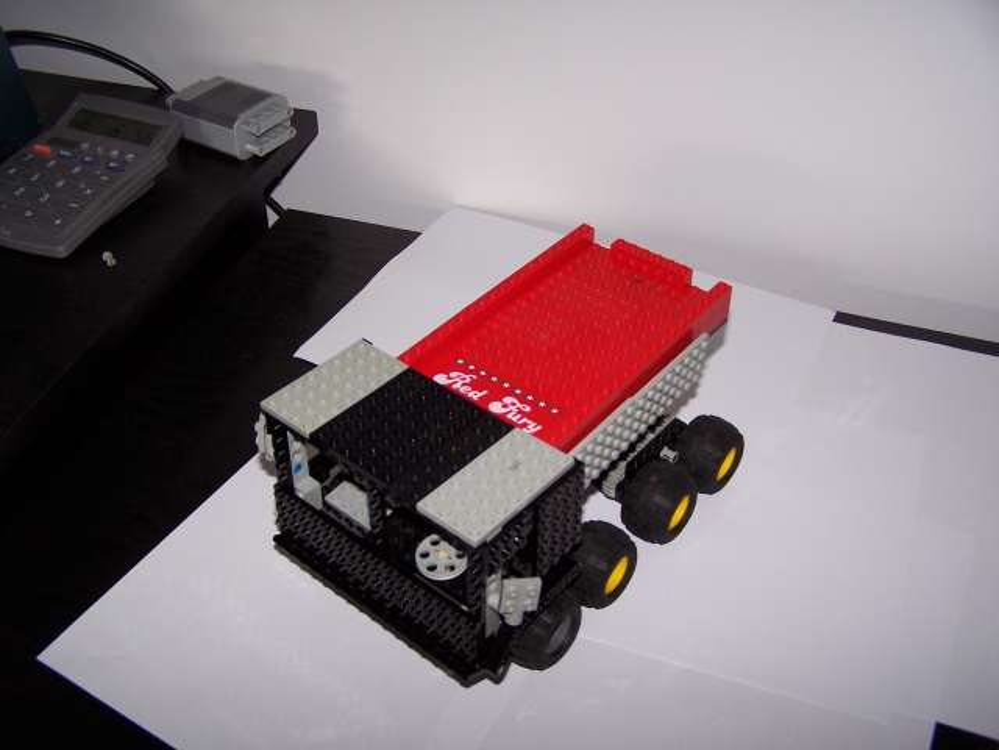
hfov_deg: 49.0
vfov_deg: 37.7
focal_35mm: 38
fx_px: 1097
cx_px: 500
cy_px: 375
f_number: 2.8
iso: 140
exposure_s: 1/60
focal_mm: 6.3
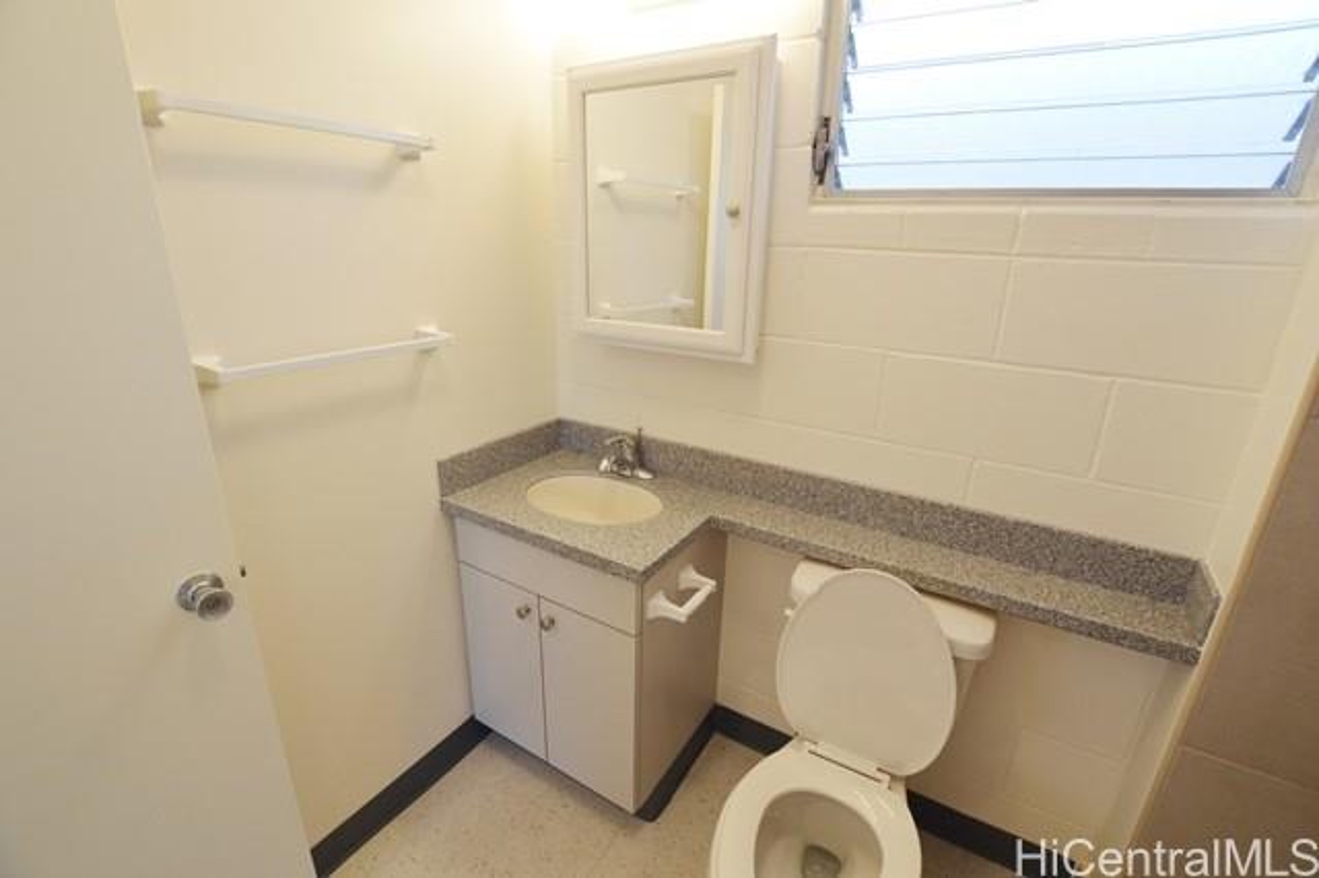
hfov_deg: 100.4
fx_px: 549
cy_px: 439
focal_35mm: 15
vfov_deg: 77.3
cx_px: 660
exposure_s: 1/80
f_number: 4.5
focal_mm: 10
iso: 400
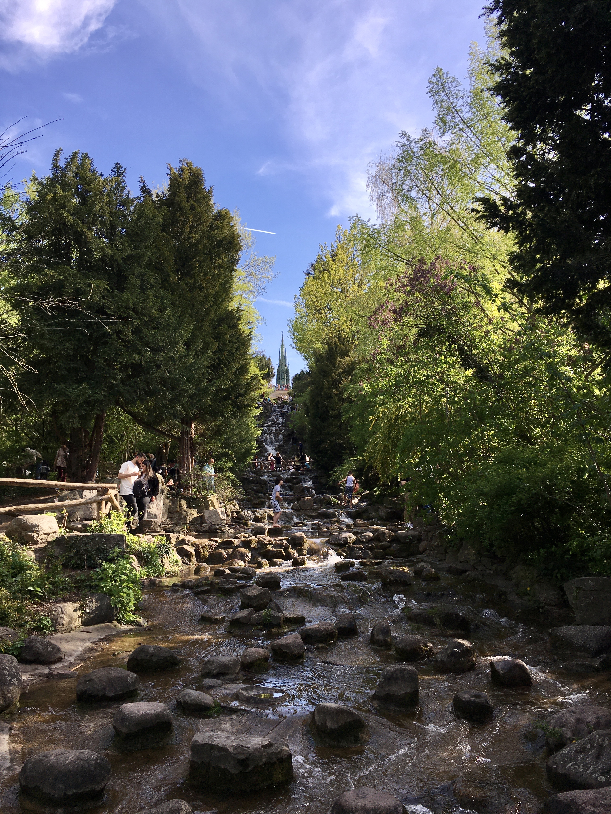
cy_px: 407
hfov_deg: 48.2
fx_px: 682
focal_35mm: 29
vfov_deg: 61.7
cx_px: 306
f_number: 2.2
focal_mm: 4.15
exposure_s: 1/739
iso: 25
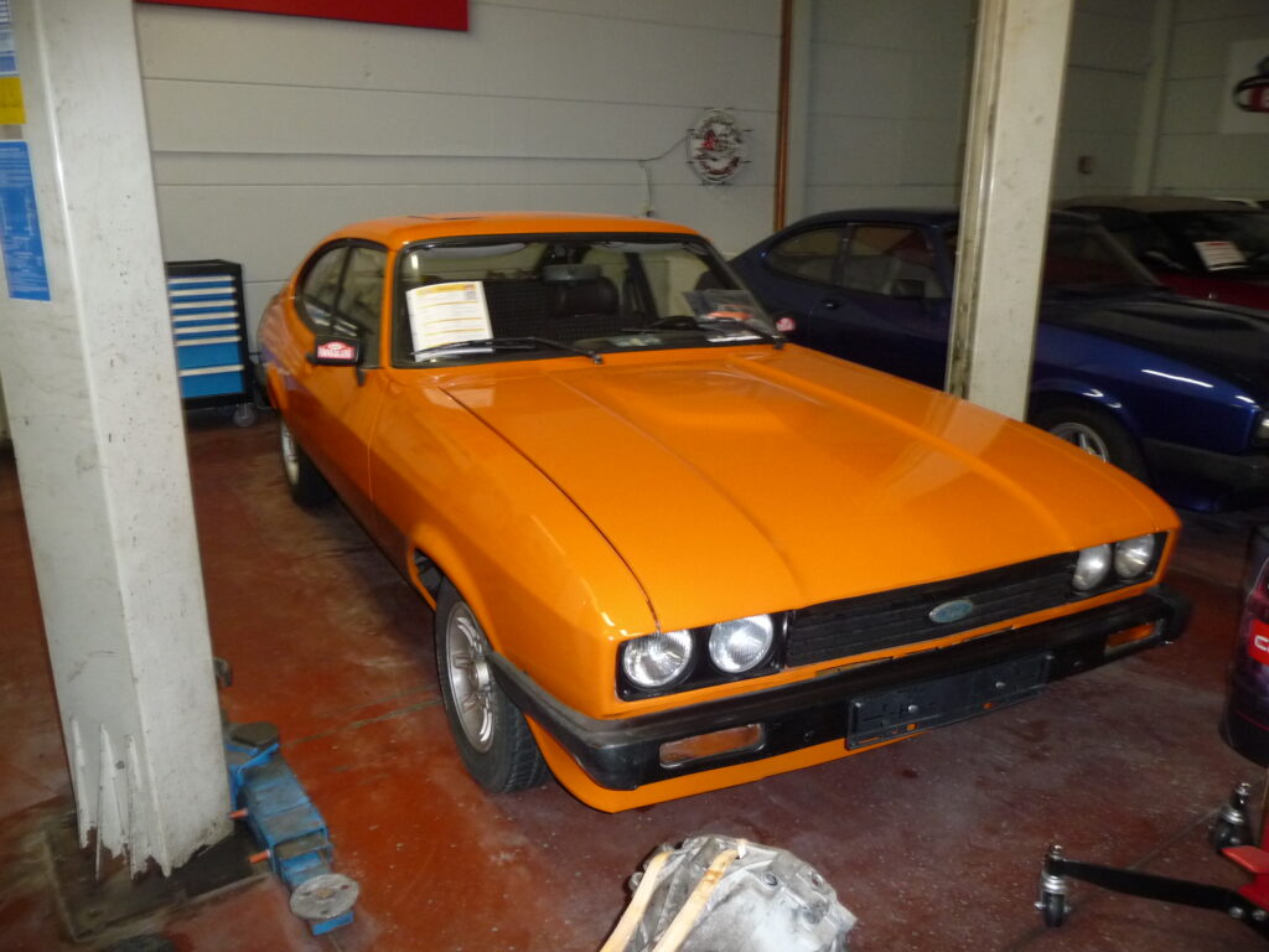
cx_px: 634
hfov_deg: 63.4
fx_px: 1026
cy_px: 476
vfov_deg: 49.7
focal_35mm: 28
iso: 320
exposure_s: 1/30
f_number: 3.3
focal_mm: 4.7
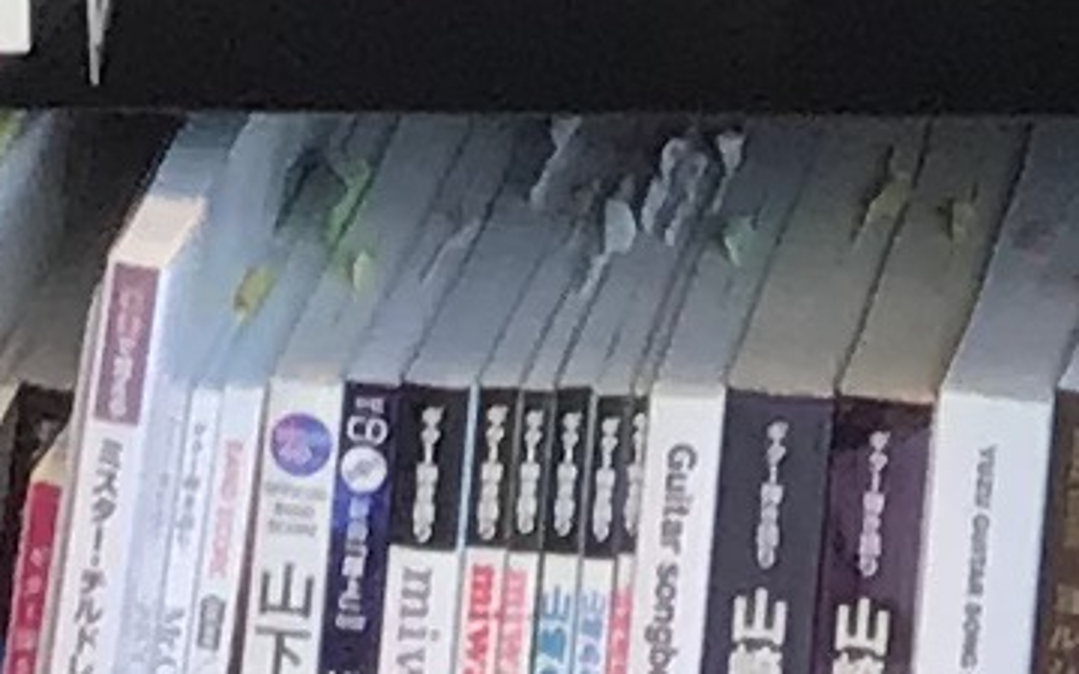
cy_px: -3556
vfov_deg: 3.7
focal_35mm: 298
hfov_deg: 6.8
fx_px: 8763
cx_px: 2137
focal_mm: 3.3
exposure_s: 1/60
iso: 25
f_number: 2.4
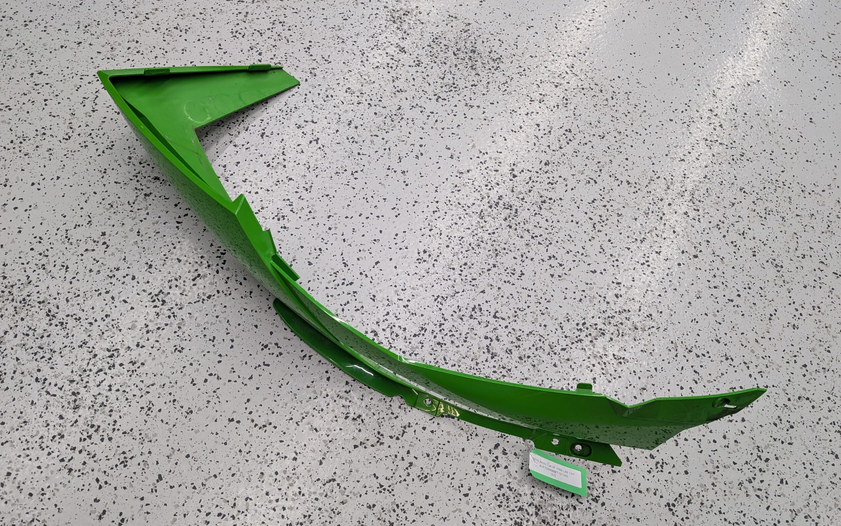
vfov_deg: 47.3
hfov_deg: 70.4
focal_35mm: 26
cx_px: 415
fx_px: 596
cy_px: 313
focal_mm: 6.9
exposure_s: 1/120
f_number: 1.68
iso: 147
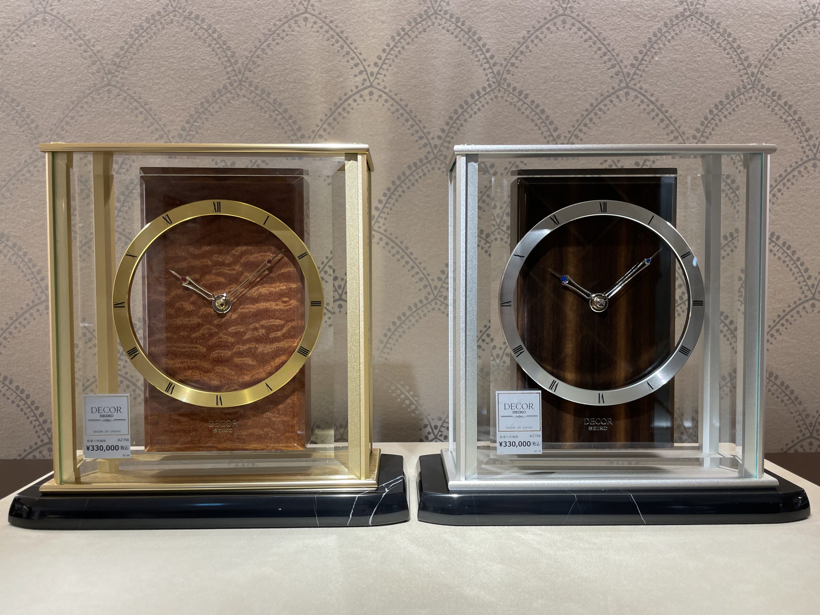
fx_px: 616
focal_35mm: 26
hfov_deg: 67.3
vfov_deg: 53.1
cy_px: 308
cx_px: 410
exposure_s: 1/100
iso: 100
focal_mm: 4.2
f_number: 1.6
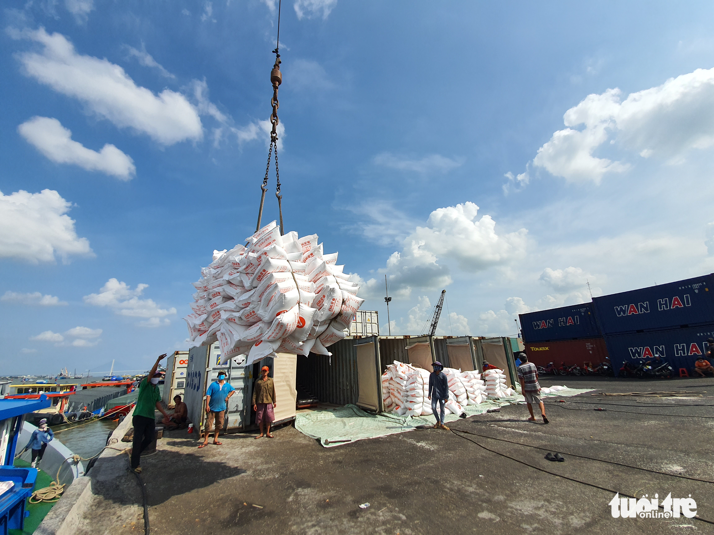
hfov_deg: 106.2
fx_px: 268
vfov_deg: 89.9
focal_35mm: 13
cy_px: 268
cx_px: 357
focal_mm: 1.8
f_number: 2.2
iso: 50
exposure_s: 1/1472
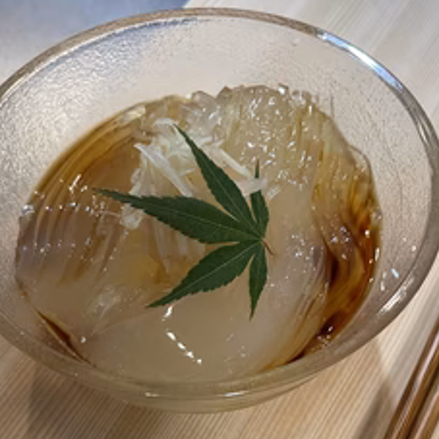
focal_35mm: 39
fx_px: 560
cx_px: 213
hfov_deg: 42.8
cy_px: 354
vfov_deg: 41.0
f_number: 1.6
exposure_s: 1/60
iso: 160
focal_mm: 5.1
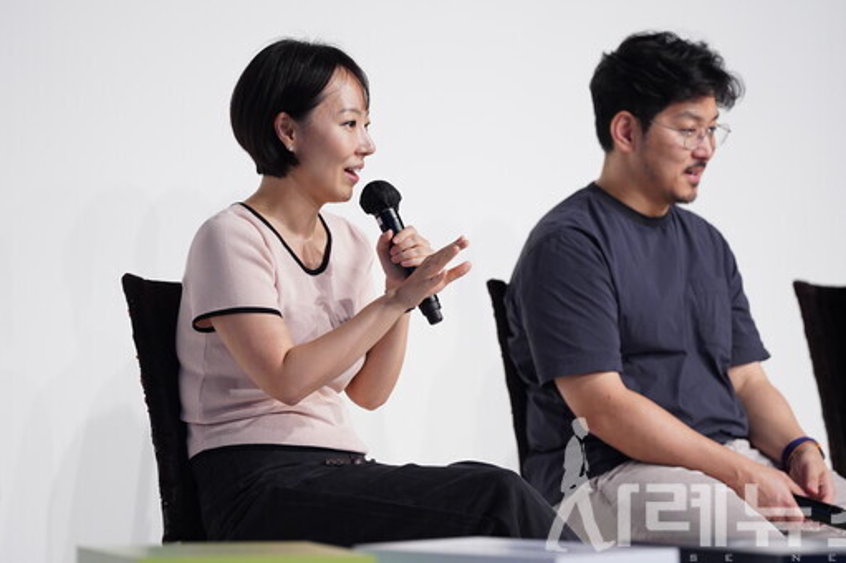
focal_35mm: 235
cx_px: 437
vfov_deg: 5.8
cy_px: 255
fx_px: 5519
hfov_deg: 8.8
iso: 3200
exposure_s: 1/400
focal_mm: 200
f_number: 2.8
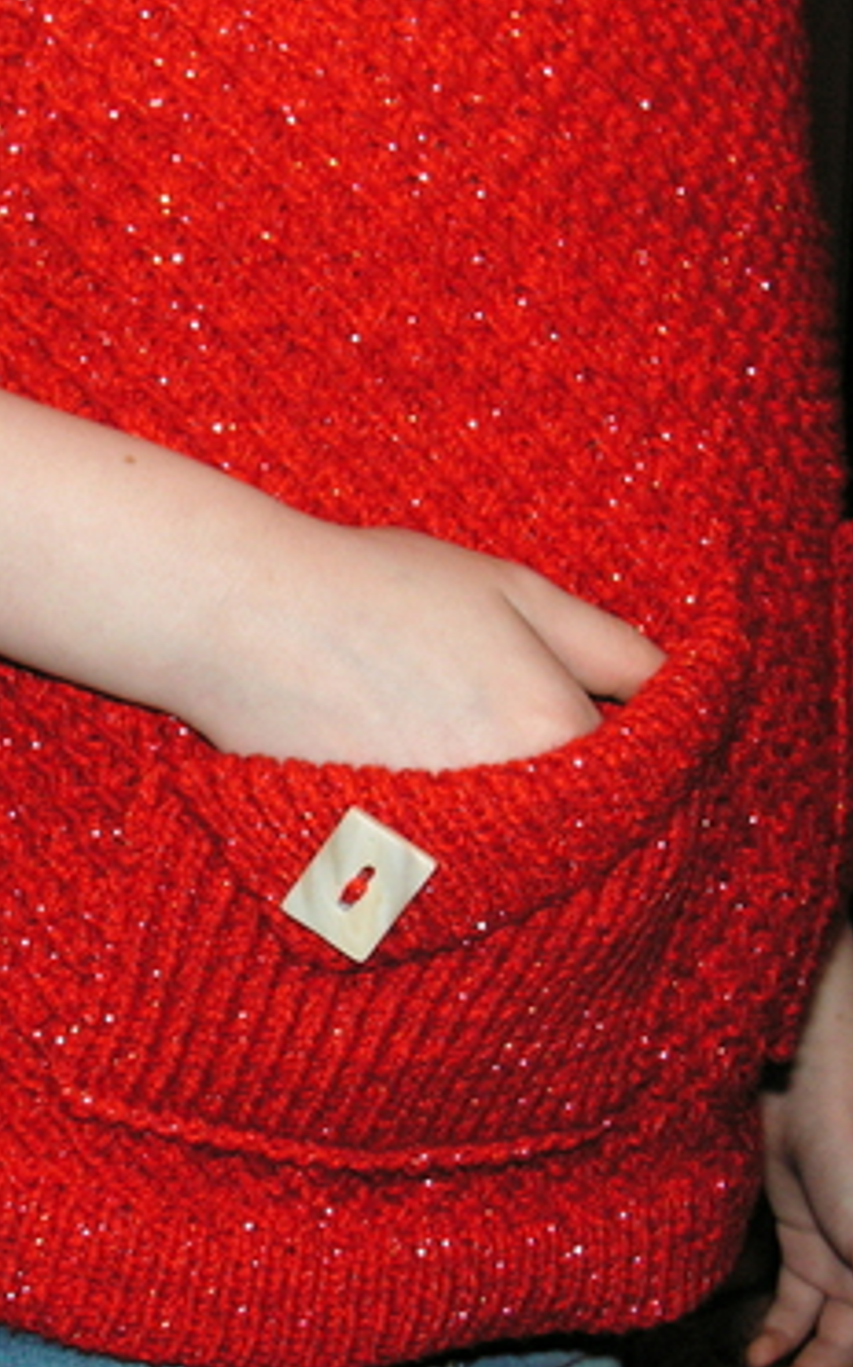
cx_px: 305
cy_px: 612
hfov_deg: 18.8
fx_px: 2570
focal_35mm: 69
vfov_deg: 29.8
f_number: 3.2
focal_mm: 7.4
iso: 160
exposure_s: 1/40
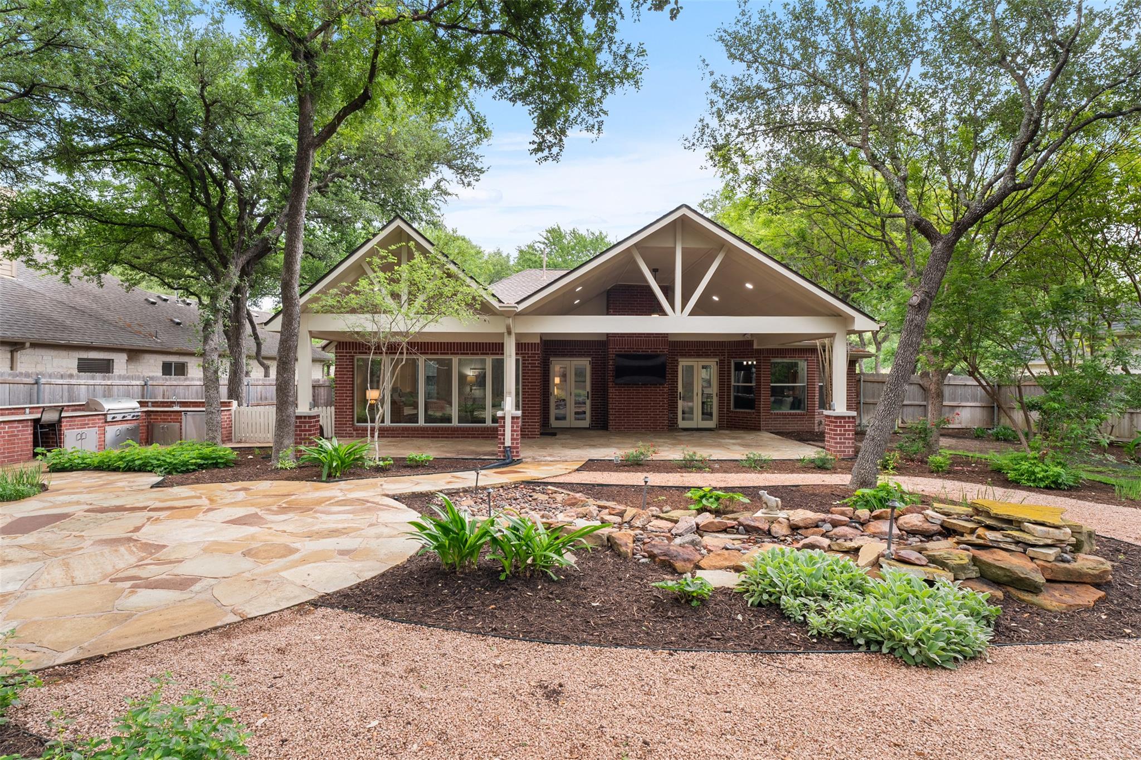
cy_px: 380
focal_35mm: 18
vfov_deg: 67.4
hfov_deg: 90.0
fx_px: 570
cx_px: 570
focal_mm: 18
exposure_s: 1/5
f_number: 10
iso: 250
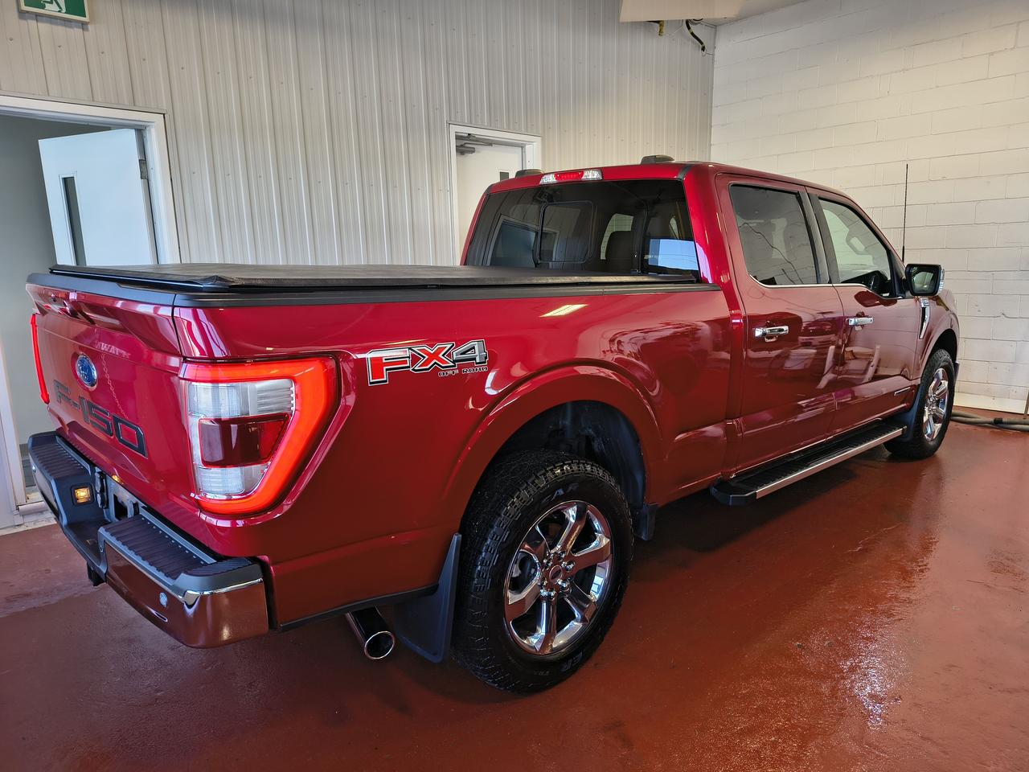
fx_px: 713
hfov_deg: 71.6
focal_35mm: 24
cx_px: 514
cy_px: 386
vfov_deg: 56.8
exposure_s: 1/120
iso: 125
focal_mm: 5.56
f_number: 1.8
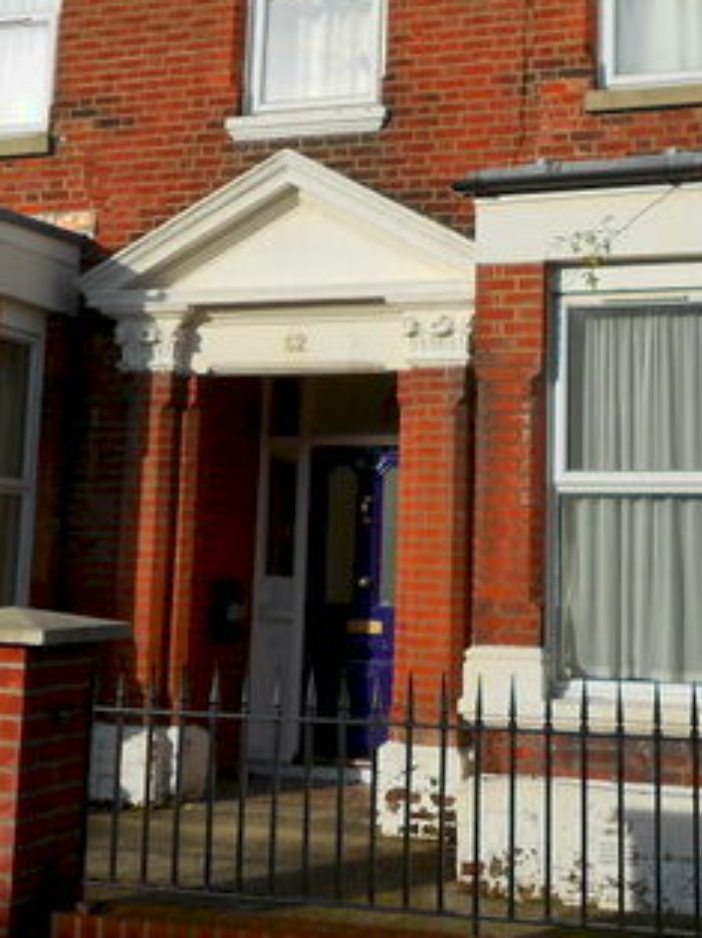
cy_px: 267
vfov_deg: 32.8
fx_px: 1570
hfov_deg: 25.2
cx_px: 412
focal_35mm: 58
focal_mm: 4.6
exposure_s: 1/1250
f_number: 3.2
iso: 80
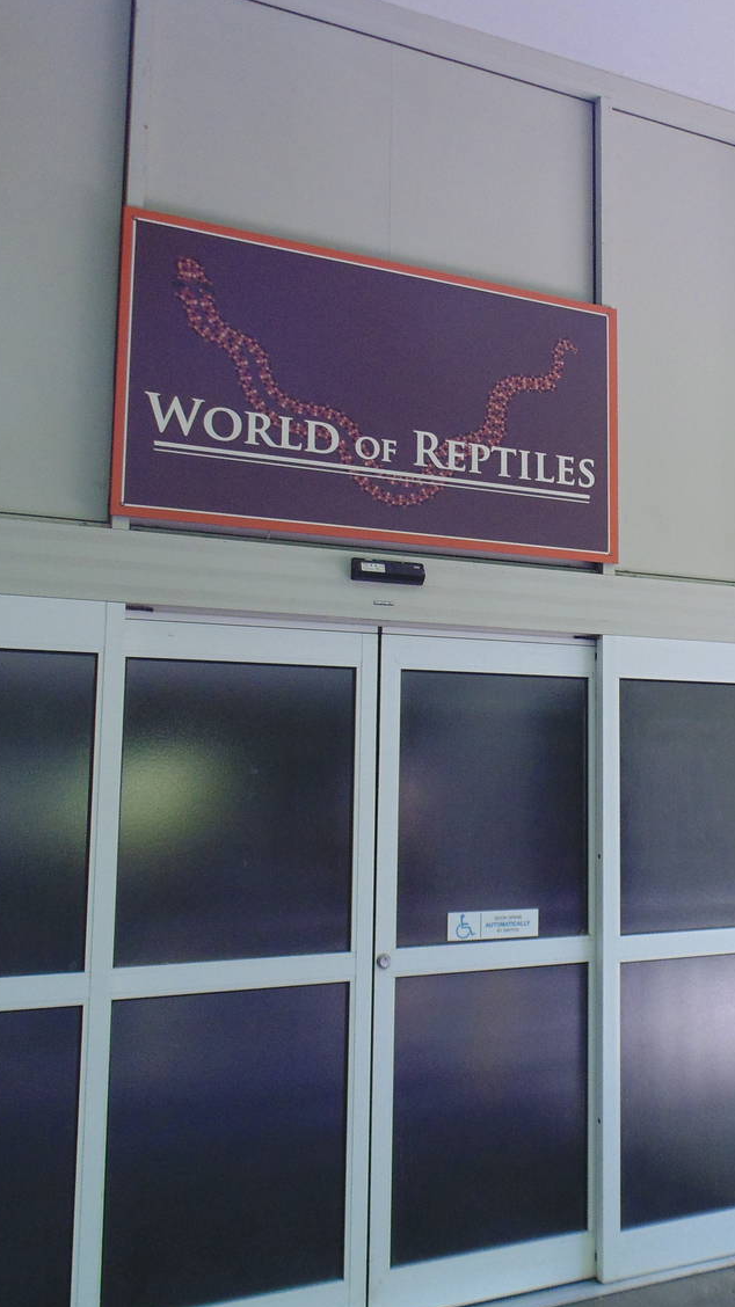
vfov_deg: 58.0
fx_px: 1179
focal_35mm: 34
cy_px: 654
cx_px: 595
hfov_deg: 33.6
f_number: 3.1
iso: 100
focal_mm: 4
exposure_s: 1/30
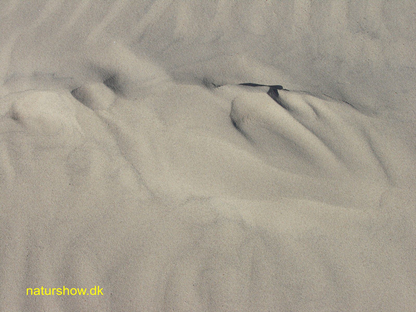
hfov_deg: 30.7
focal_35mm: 63
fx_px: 757
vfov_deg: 23.3
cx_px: 208
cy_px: 156
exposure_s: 1/800
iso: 100
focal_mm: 16.3
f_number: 5.6
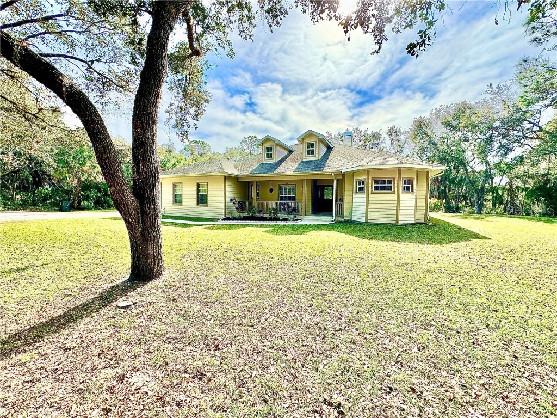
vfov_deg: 85.7
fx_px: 225
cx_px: 278
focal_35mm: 14
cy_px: 209
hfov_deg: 102.1
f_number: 2.2
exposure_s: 1/868
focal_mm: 2.22
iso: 40
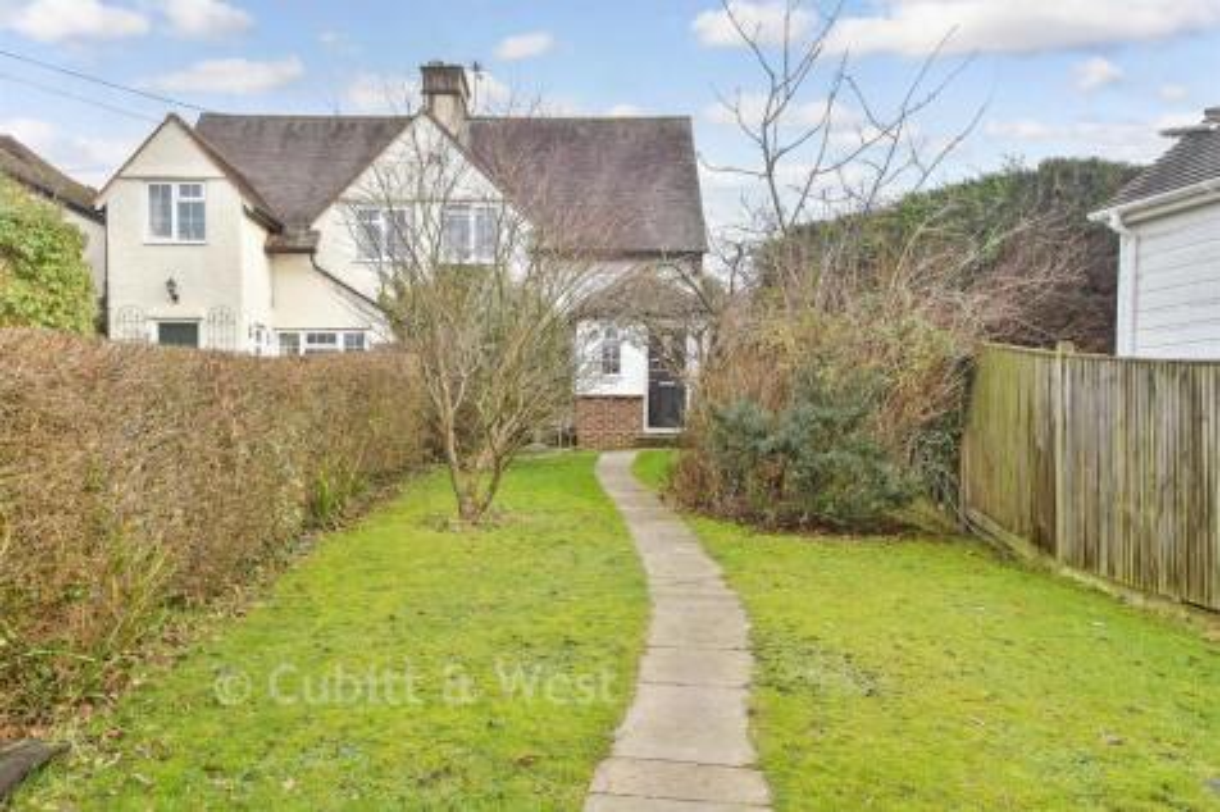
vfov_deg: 43.6
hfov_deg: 61.9
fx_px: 1016
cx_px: 610
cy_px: 406
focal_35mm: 30
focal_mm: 20
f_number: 8
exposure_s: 1/80
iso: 160
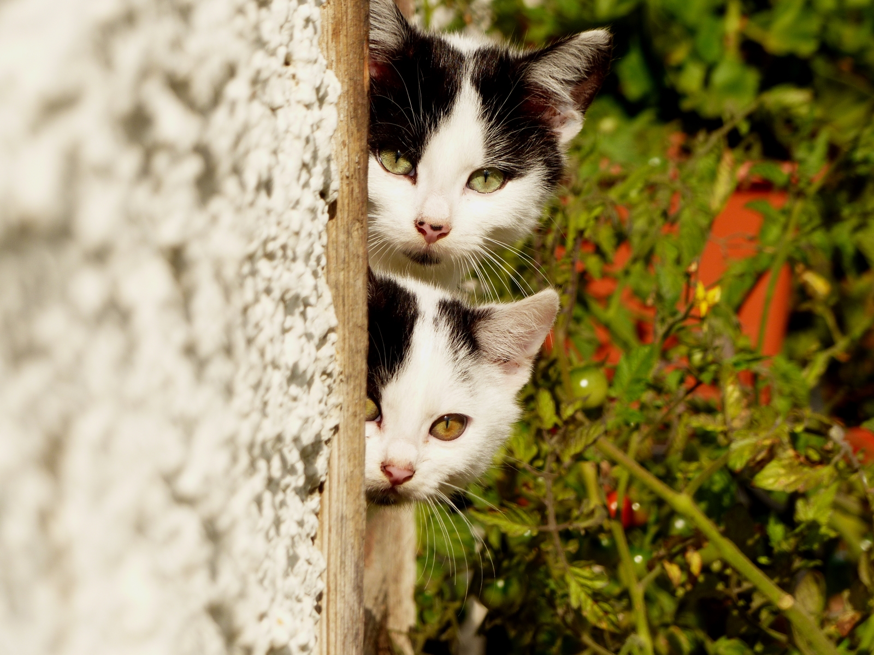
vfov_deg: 5.1
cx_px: 437
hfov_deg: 6.8
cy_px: 328
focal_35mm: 290
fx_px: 7322
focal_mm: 52.3
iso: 100
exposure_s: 1/1600
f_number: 3.5
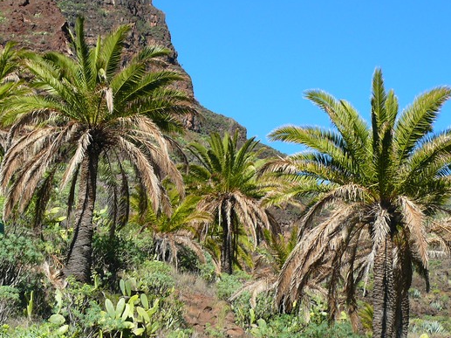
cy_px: 165
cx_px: 168
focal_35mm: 74
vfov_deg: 19.9
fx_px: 963
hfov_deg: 26.3
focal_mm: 9.3
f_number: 4
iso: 100
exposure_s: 1/250
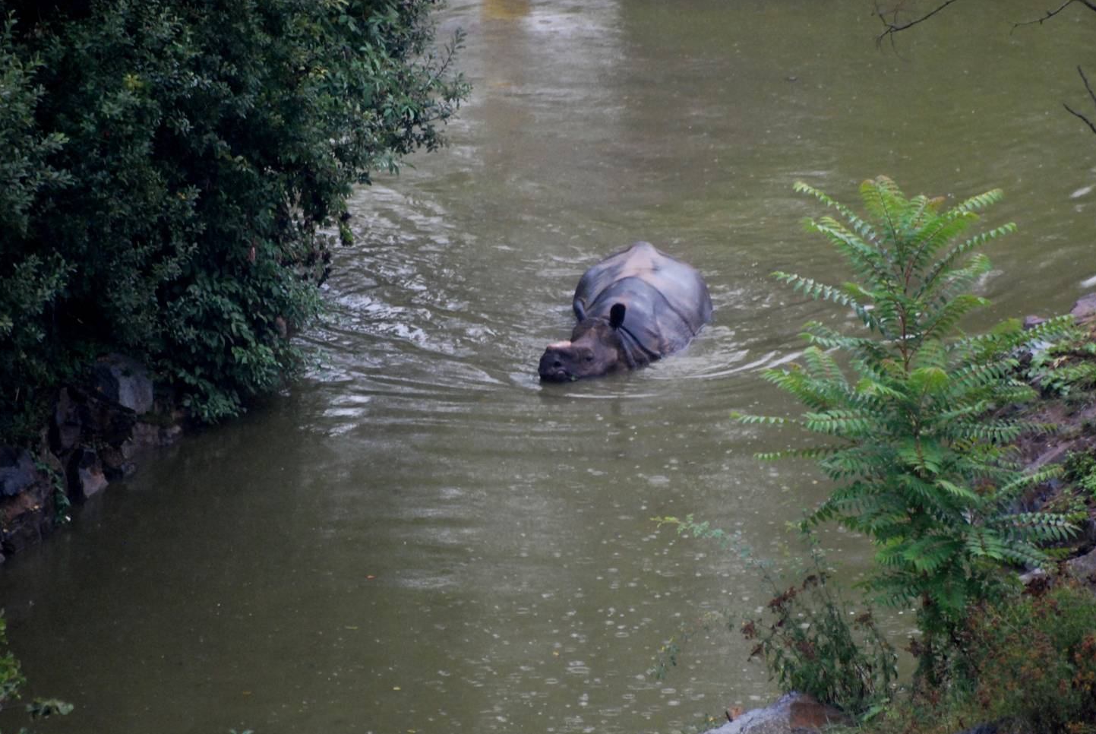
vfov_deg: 2.8
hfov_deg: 4.1
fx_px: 15210
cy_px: 356
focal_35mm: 499
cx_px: 583
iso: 1000
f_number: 5.6
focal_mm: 300
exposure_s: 1/320
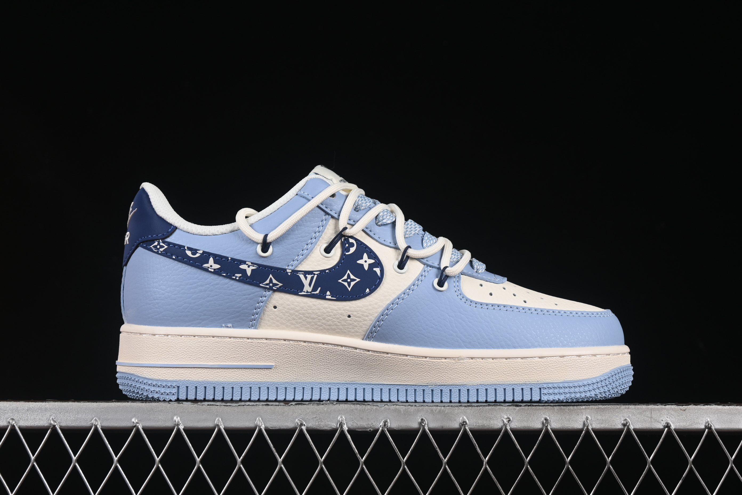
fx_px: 1546
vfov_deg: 18.2
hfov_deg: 27.0
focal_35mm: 75
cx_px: 371
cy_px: 248
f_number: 8
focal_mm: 50
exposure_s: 1/80
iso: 160
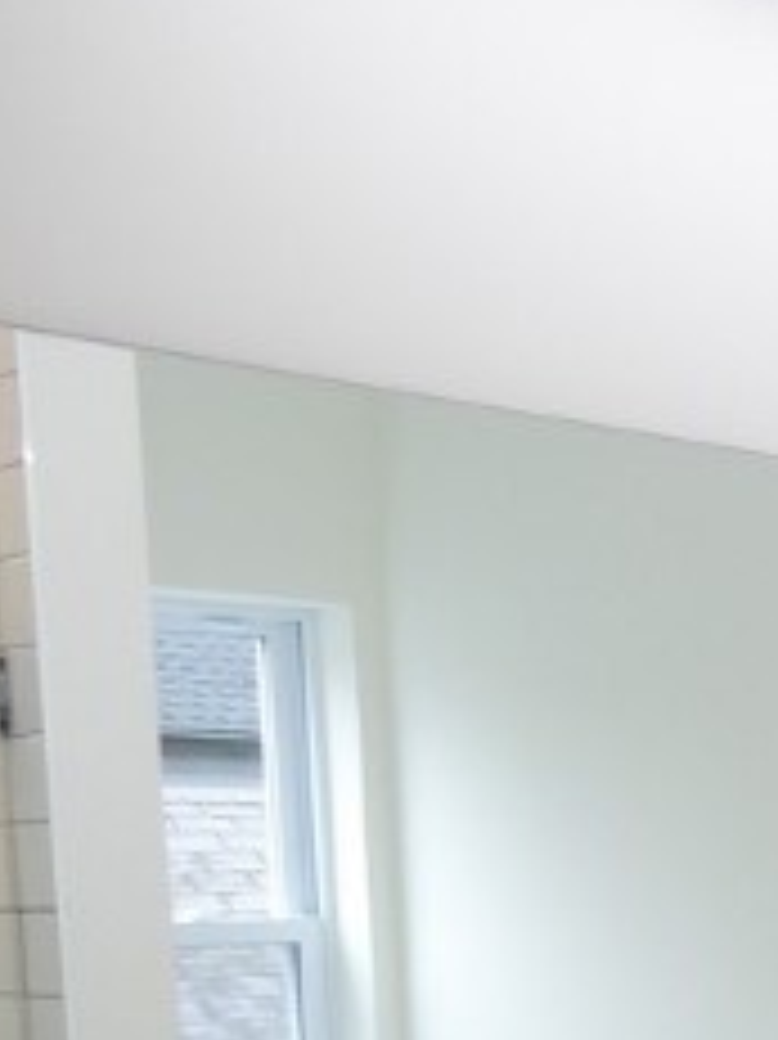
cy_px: 1234
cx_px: 1165
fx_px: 2490
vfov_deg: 21.9
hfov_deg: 16.2
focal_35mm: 83
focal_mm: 4.3
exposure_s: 1/60
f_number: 3.3
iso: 200
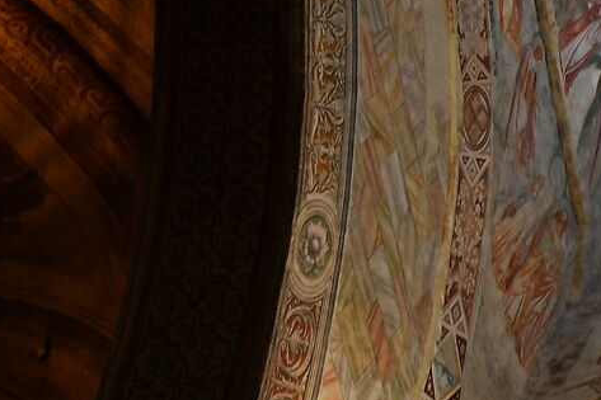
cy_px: -50
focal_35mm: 71
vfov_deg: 18.4
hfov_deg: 20.3
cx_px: 1085
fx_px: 1185
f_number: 2.8
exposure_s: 1/25
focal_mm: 14
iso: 250
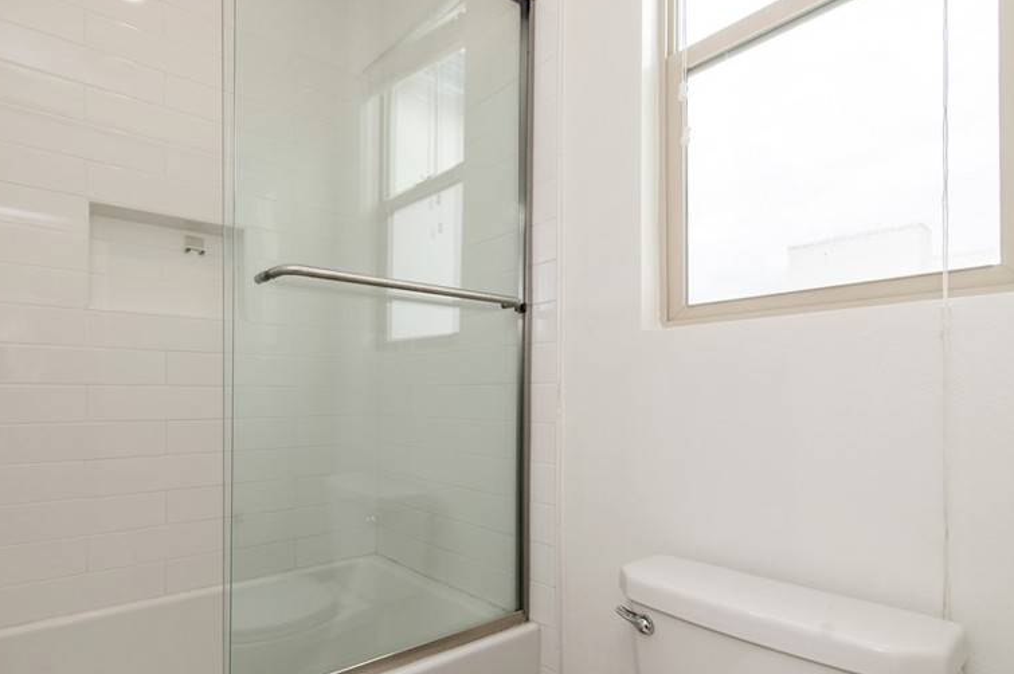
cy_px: 401
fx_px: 535
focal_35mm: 19
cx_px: 395
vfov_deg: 63.9
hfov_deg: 85.6
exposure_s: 1/125
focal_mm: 14
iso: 200
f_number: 5.6
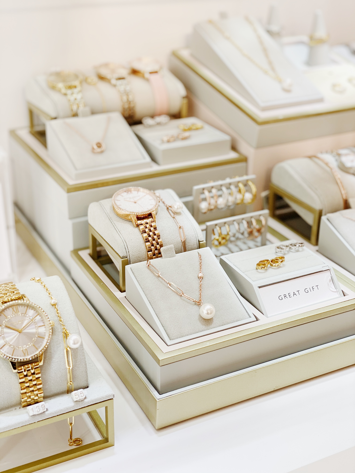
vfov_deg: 36.8
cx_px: 178
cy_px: 236
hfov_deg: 28.0
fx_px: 711
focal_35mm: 52
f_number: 2
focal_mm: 6
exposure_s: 1/100
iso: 20
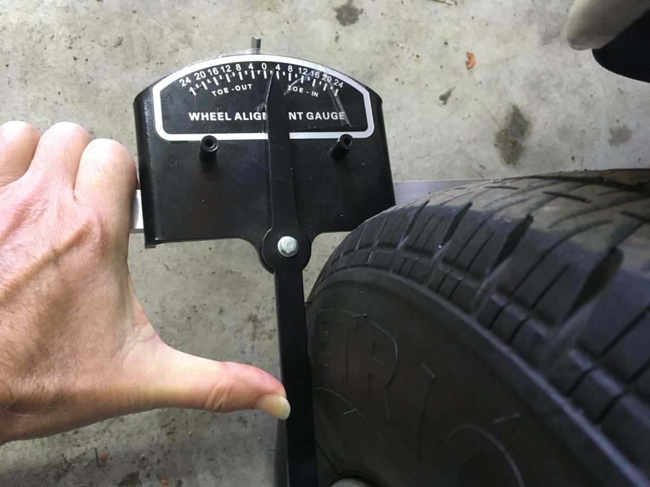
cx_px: 325
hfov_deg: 61.7
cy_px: 244
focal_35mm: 29
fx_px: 544
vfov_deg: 48.2
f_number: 2.2
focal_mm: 4.15
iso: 200
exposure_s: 1/24
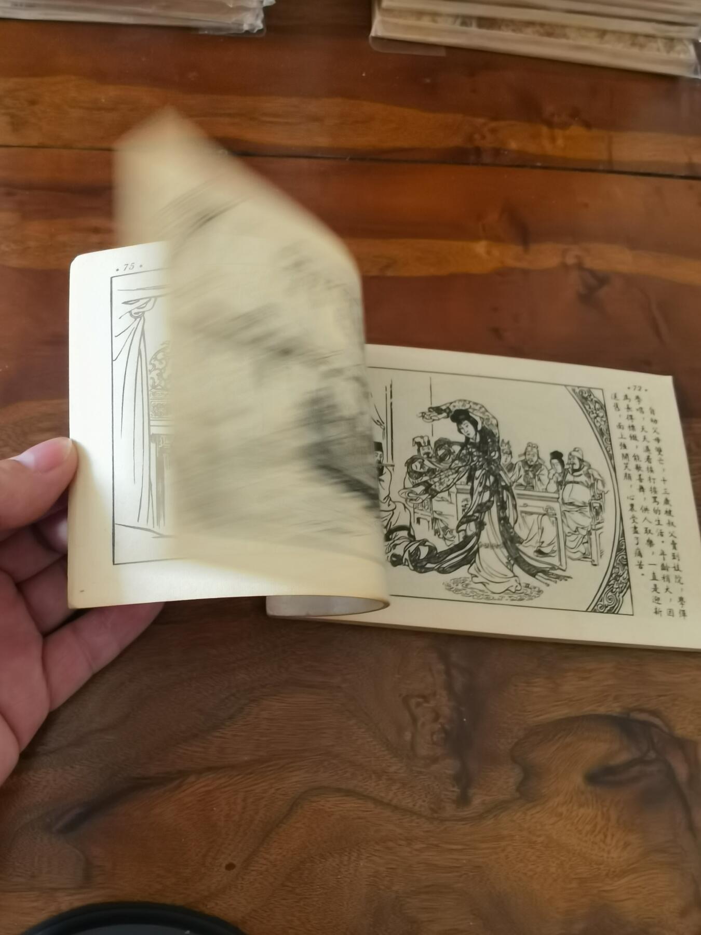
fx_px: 729
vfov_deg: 65.3
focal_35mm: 27
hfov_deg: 51.4
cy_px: 468
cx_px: 350
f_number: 2.2
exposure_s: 1/33.3
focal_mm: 2.26
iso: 250
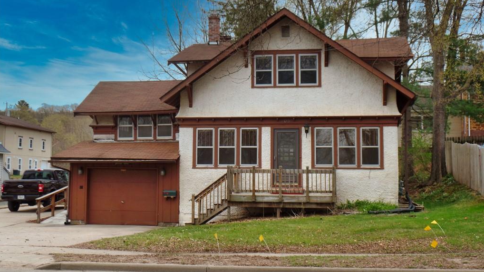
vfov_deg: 21.1
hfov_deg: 36.6
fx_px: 731
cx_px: 242
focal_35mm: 57
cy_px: 127
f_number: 3.4
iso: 80
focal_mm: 9.2
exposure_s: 1/250
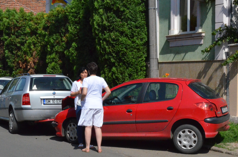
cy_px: 94
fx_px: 468
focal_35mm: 71
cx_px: 63
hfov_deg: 28.1
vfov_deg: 19.1
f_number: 20
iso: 4000
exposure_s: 1/1600
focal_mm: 32
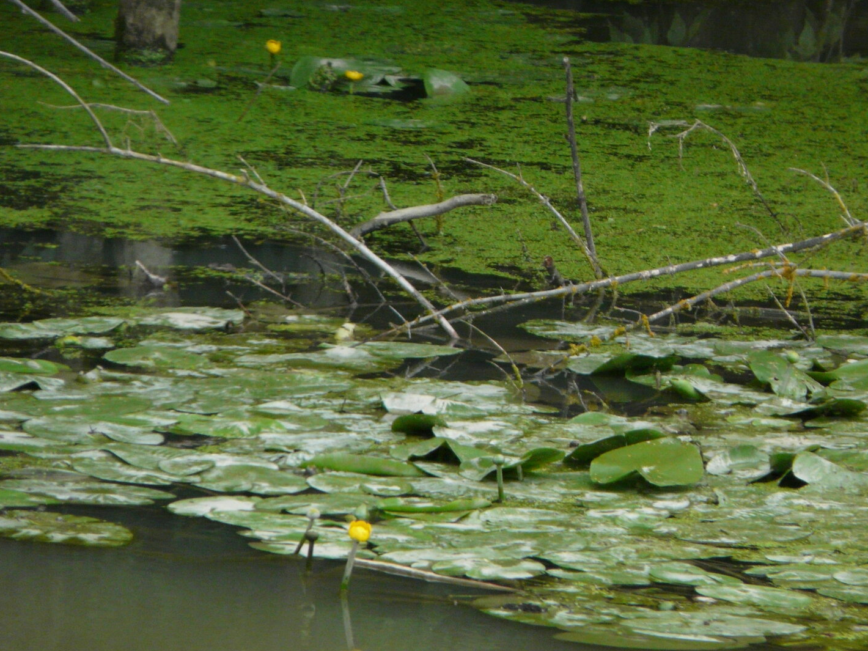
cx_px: 466
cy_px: 328
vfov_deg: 2.6
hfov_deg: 3.5
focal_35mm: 568
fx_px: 14243
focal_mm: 82.8
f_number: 4.2
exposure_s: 1/500
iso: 320
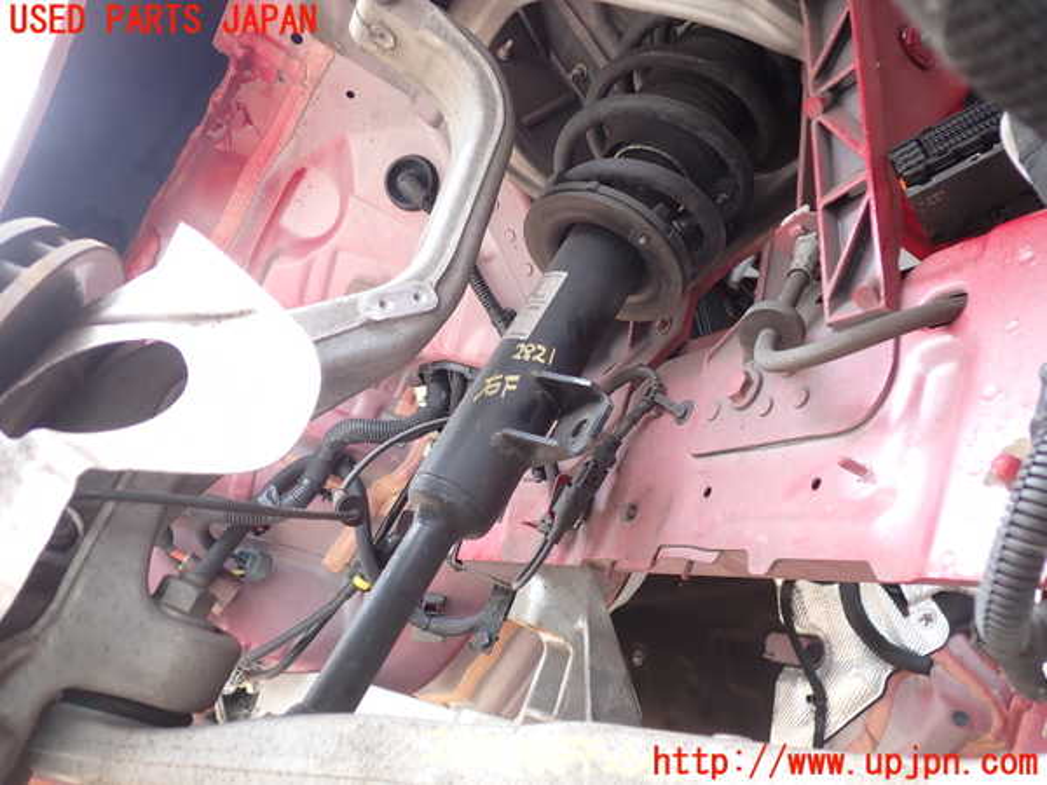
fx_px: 907
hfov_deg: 60.0
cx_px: 524
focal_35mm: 30
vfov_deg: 46.8
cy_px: 392
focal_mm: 5.4
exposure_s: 1/80
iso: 100
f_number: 2.3
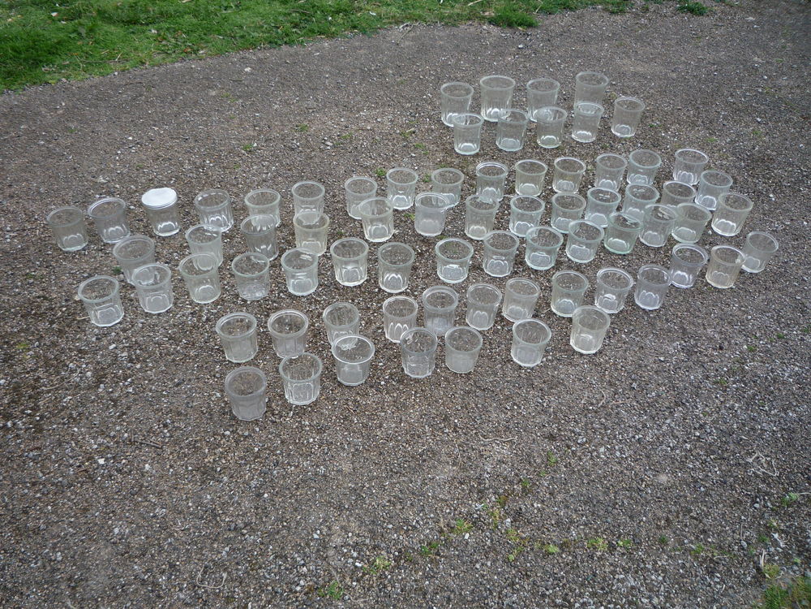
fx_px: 703
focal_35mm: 30
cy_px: 304
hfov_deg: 60.0
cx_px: 406
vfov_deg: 46.8
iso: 100
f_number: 4
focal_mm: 5.2
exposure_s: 1/200
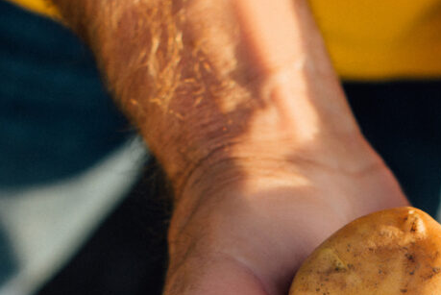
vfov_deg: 6.8
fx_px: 2403
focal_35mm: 196
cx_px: 373
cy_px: 546
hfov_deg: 10.4
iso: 100
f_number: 3.5
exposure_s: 1/800
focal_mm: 50
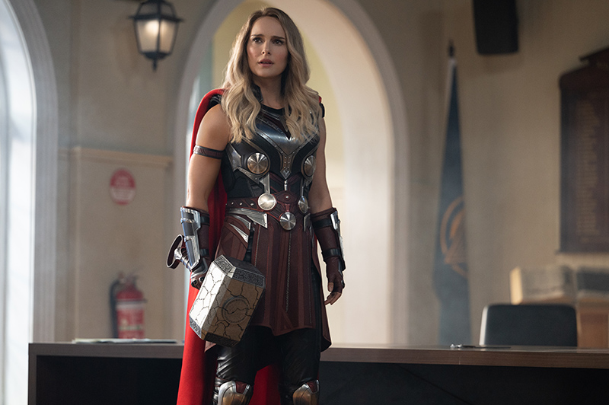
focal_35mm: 120
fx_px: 2028
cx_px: 304
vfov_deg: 11.4
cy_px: 202
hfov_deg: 17.1
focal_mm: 120
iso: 3200
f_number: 2.8
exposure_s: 1/160
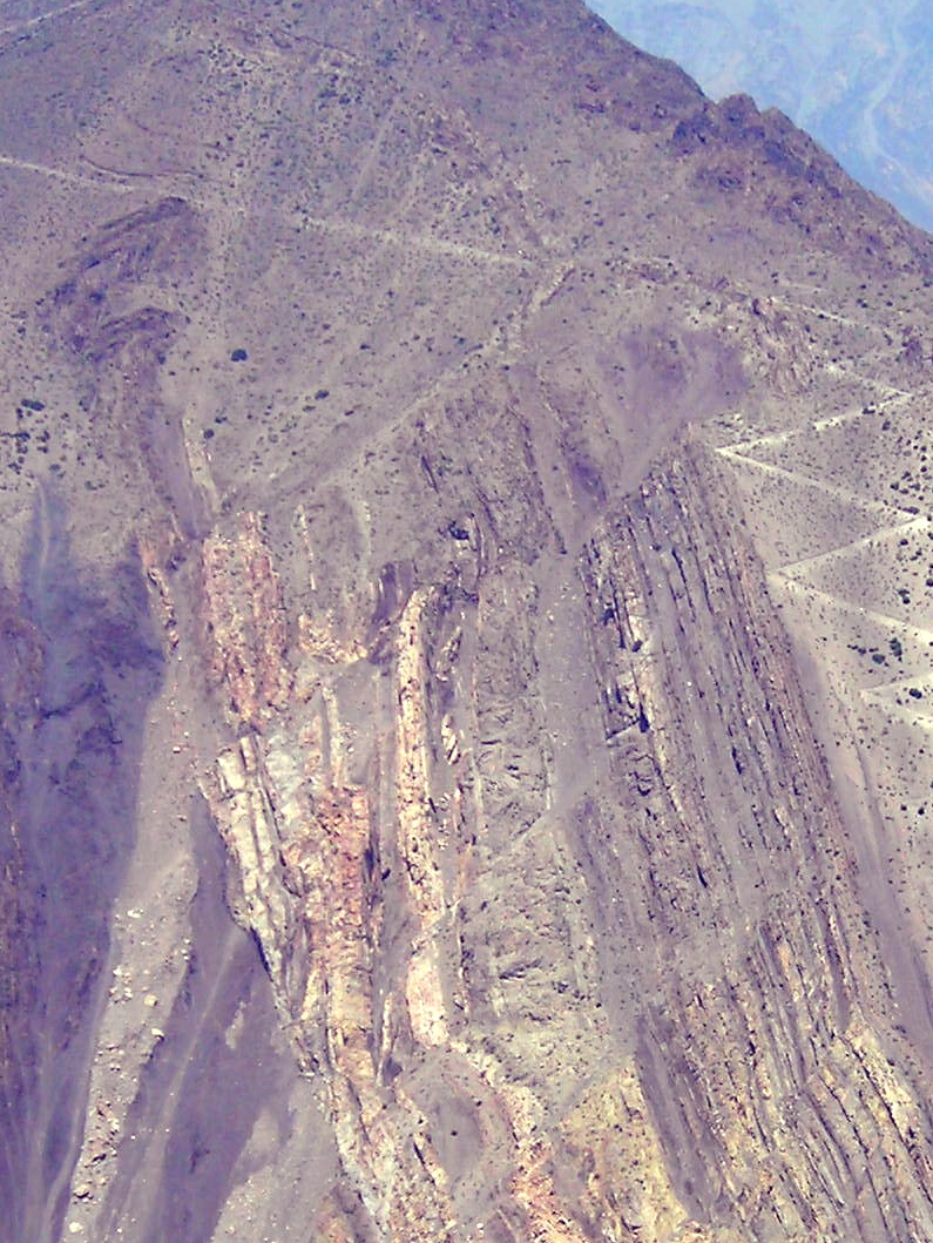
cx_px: 850
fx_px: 4130
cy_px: 964
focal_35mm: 115
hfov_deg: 12.8
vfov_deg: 17.0
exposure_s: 1/435
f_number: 3.4
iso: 50
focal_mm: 7.8
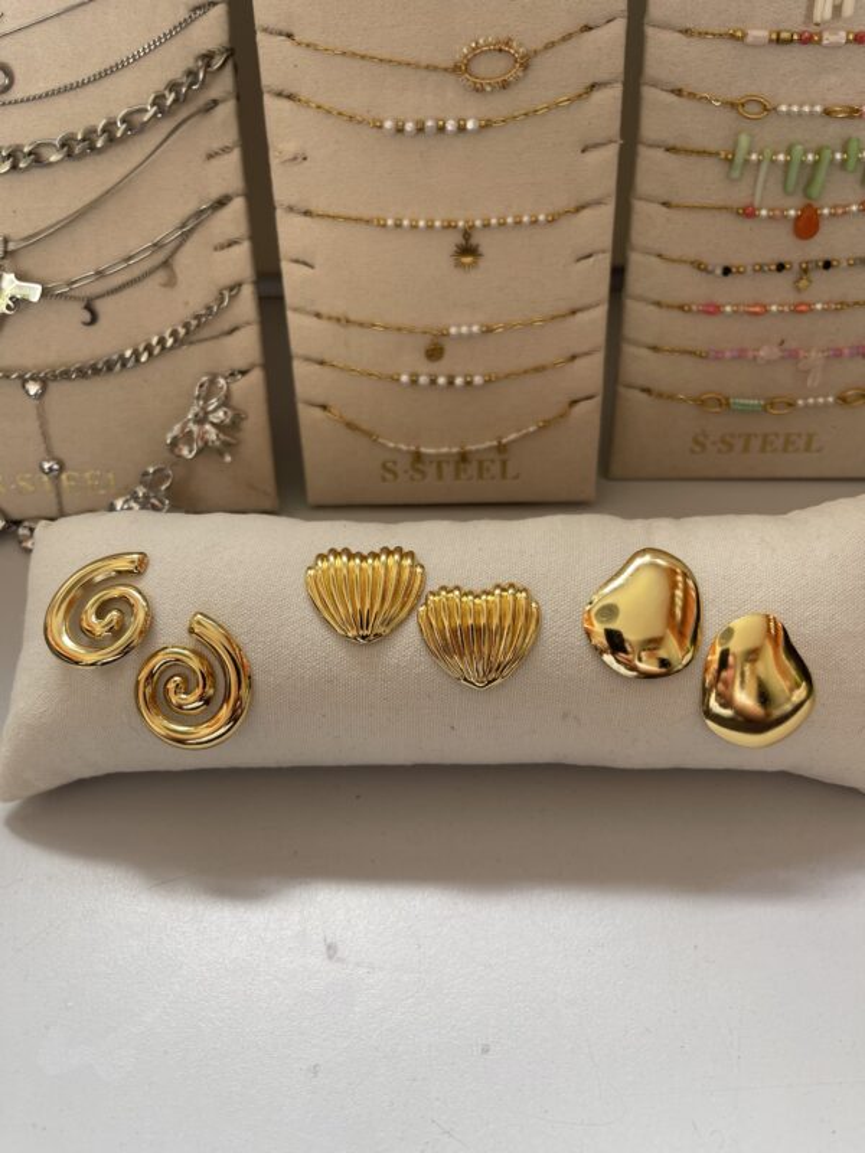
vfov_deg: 69.4
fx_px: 833
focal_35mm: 25
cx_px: 432
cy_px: 576
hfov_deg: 54.9
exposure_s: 1/121
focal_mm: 5.1
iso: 64
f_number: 1.6
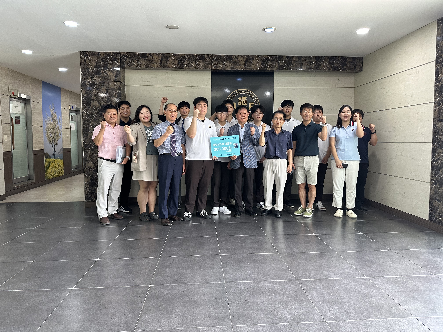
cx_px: 222
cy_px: 166
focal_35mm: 24
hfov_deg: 71.6
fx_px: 307
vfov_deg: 56.8
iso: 200
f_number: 1.78
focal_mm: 6.86
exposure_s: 1/120
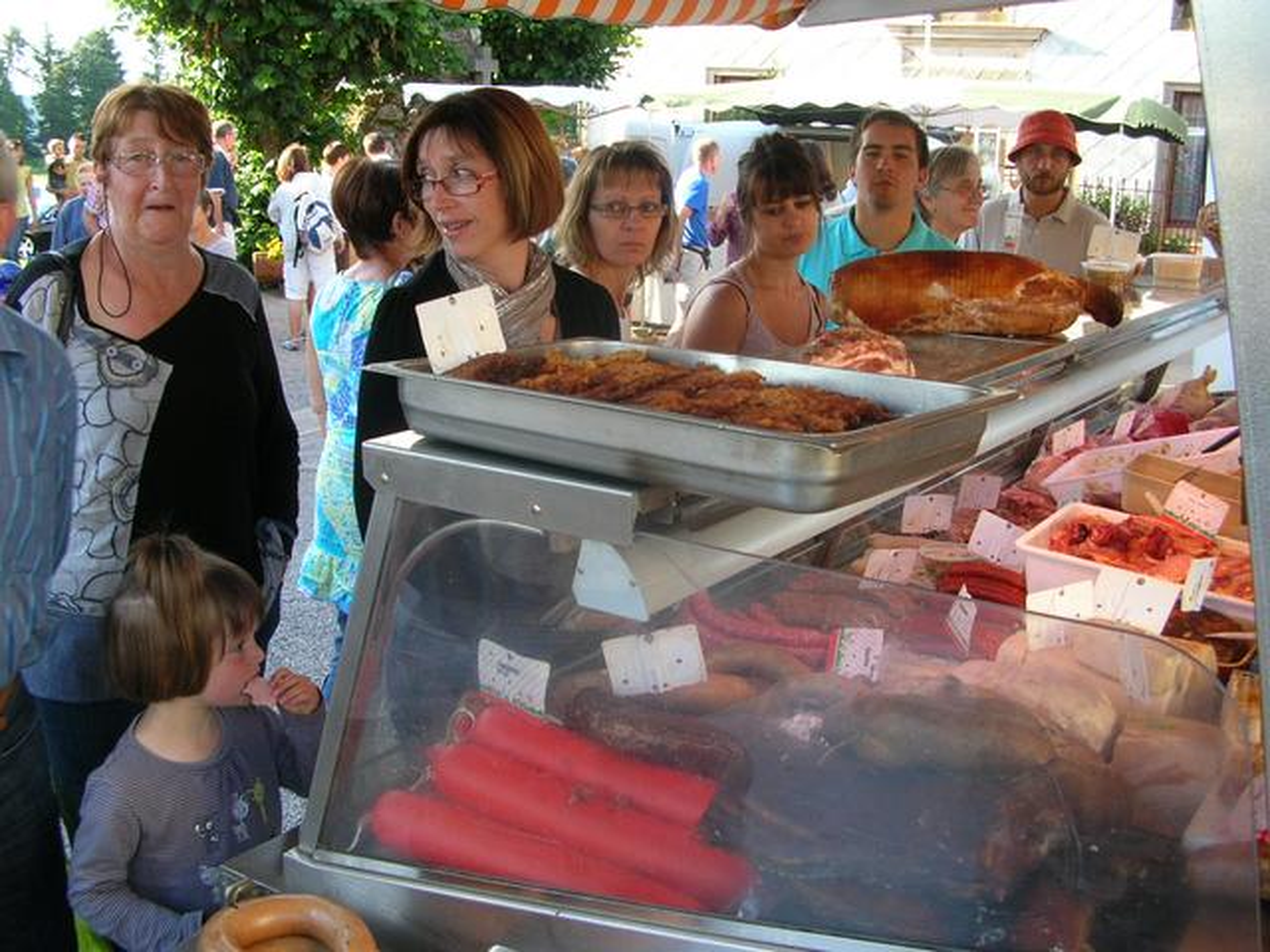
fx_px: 1284
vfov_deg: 40.7
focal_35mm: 35
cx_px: 635
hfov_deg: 52.6
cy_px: 476
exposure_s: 1/83.5
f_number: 2.8
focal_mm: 5.8
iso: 50
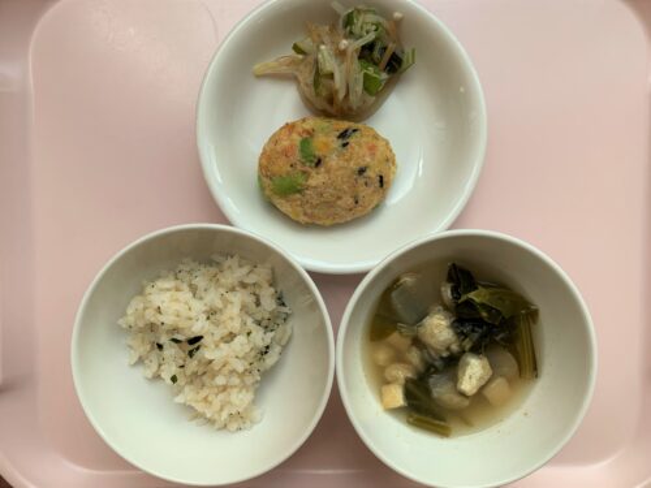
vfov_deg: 53.1
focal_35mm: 26
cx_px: 326
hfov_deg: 67.3
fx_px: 489
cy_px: 244
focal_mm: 4.25
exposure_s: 1/122
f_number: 1.8
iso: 32
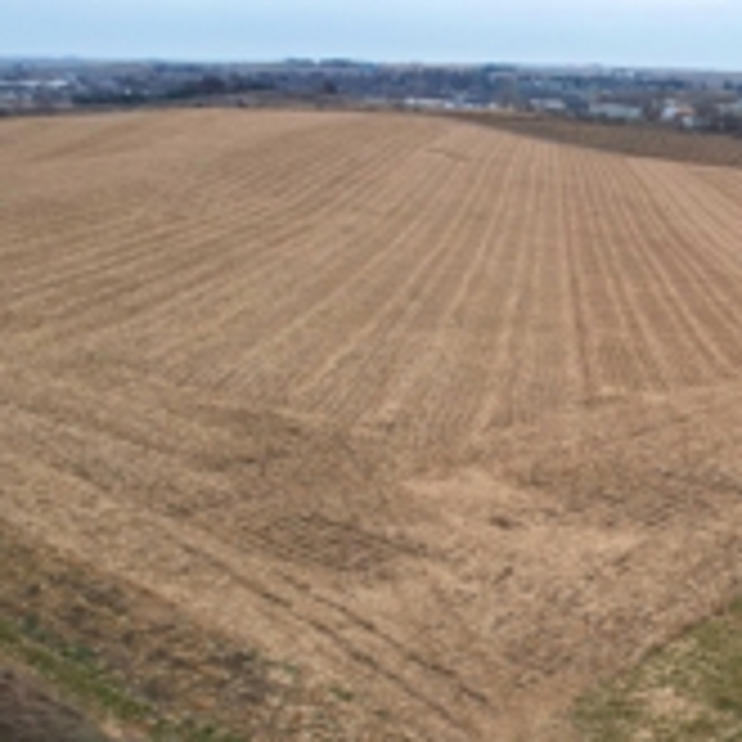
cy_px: 558
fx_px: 1237
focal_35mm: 51
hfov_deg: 31.9
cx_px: 661
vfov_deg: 32.7
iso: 130
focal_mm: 8.38
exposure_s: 1/725
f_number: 2.8
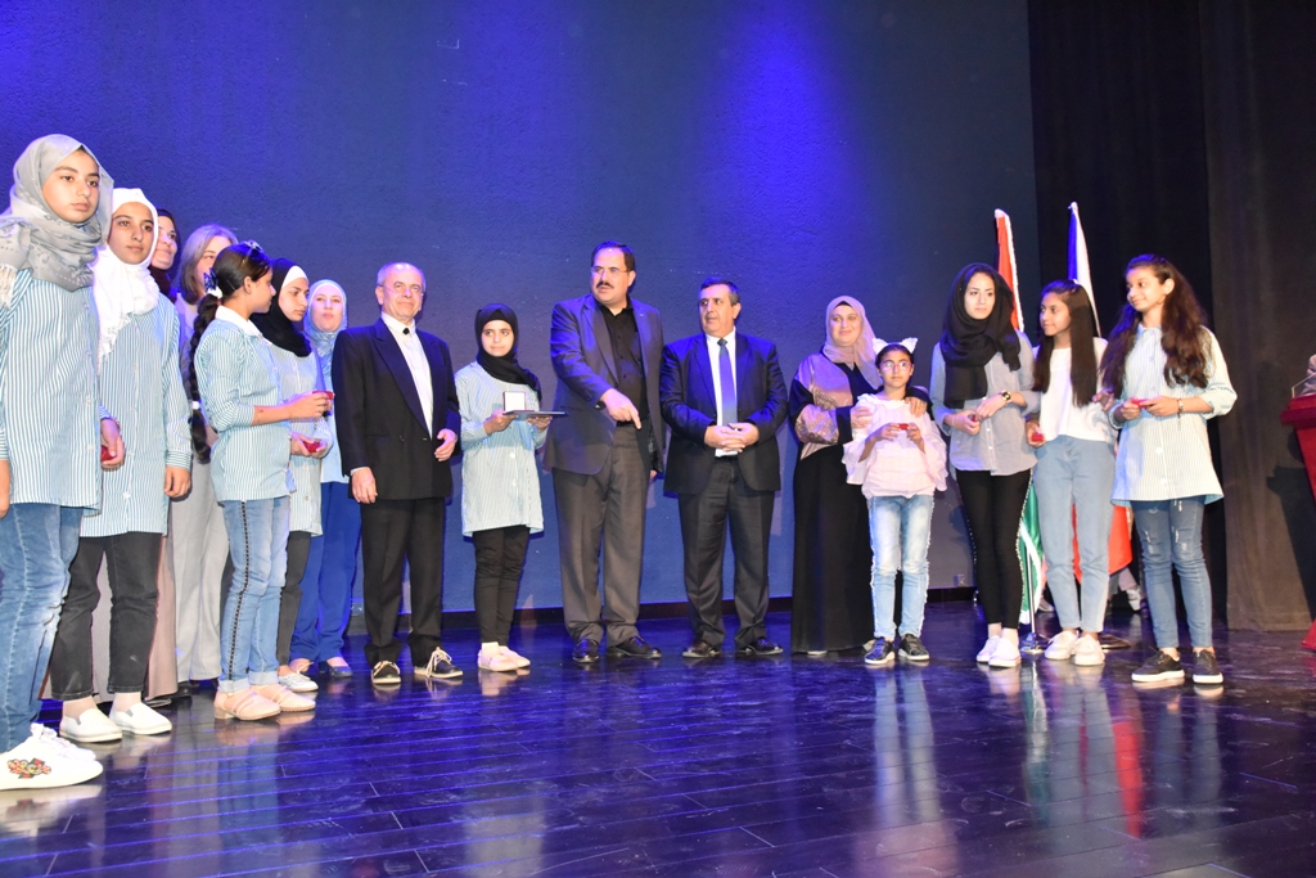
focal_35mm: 30
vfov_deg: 43.6
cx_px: 658
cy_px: 439
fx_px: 1097
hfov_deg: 61.9
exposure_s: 1/60
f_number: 7.1
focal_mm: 30
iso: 3200
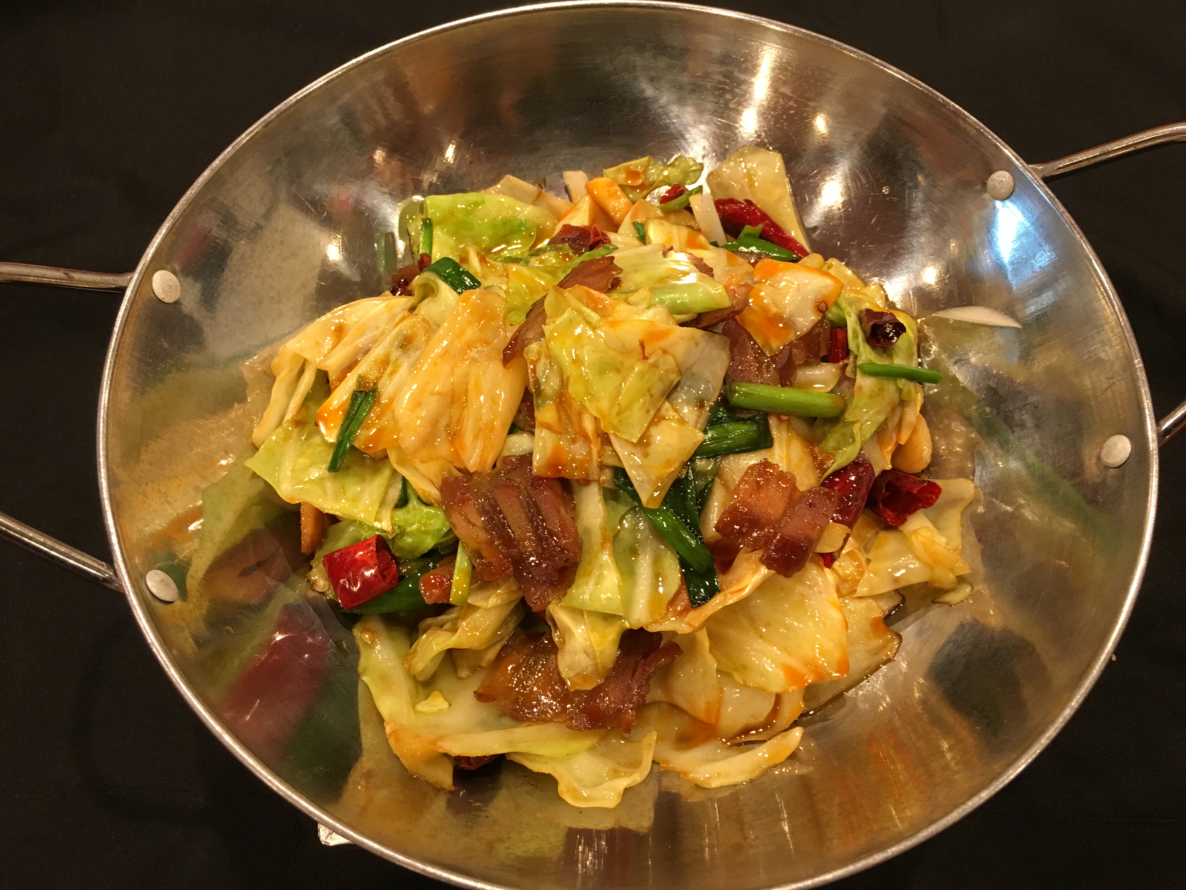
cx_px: 593
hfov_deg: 61.7
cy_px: 445
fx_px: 994
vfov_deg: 48.2
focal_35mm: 29
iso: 125
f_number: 2.2
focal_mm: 4.15
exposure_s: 1/30
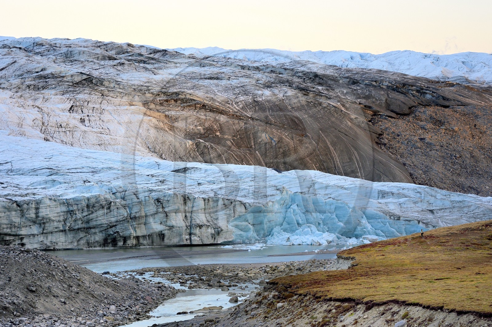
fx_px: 1843
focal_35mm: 135
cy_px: 164
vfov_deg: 10.1
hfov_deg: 15.2
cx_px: 246
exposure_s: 1/200
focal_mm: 135
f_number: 9
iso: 800
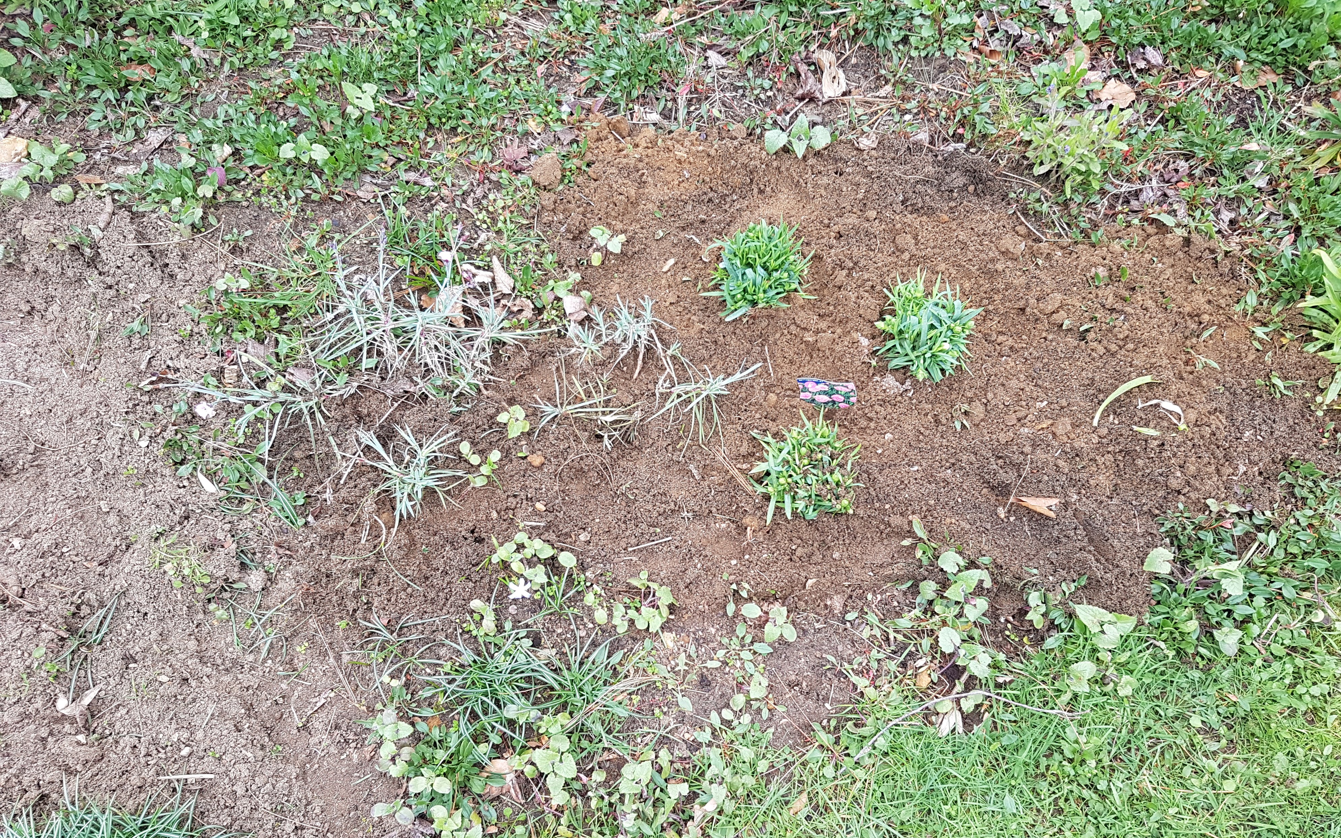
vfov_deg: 44.5
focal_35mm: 28
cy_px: 430
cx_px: 680
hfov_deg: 66.5
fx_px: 1023
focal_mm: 4.2
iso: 50
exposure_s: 1/100
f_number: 1.7
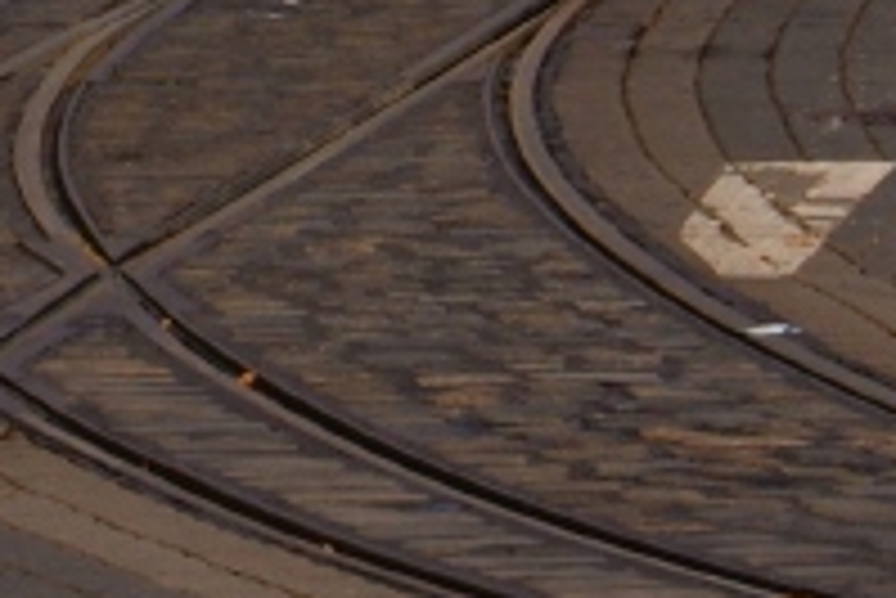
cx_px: -504
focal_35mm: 632
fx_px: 15741
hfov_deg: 3.2
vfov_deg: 2.2
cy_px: -1045
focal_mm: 70
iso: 200
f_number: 16
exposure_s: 1/250
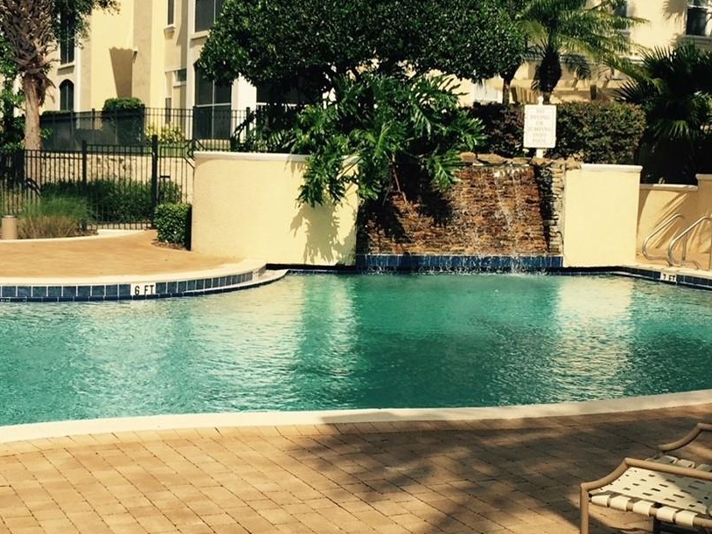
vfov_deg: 25.6
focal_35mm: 57
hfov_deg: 33.7
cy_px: 303
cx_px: 312
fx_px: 1173
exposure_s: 1/3597
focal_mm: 4.15
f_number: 2.2
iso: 32
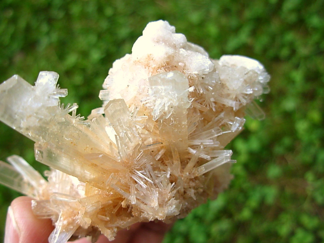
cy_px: 122
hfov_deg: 49.0
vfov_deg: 37.7
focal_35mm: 38
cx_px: 162
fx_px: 356
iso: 50
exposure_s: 1/161
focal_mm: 6.3
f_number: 2.9
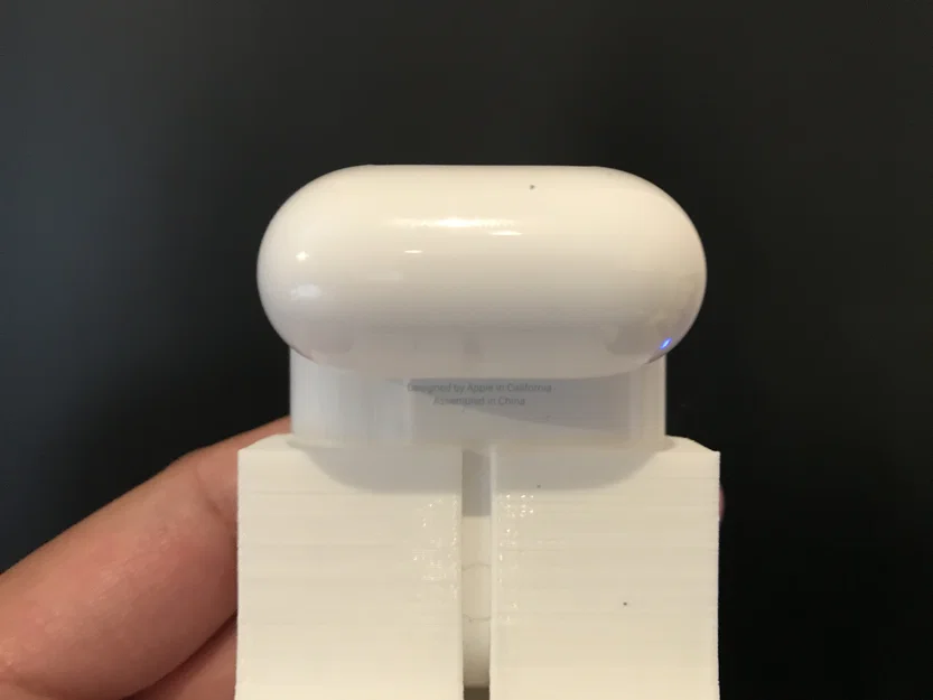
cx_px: 466
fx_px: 755
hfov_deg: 63.4
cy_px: 350
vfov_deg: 49.8
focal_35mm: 28
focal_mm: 3.99
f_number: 1.8
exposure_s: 1/8
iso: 100
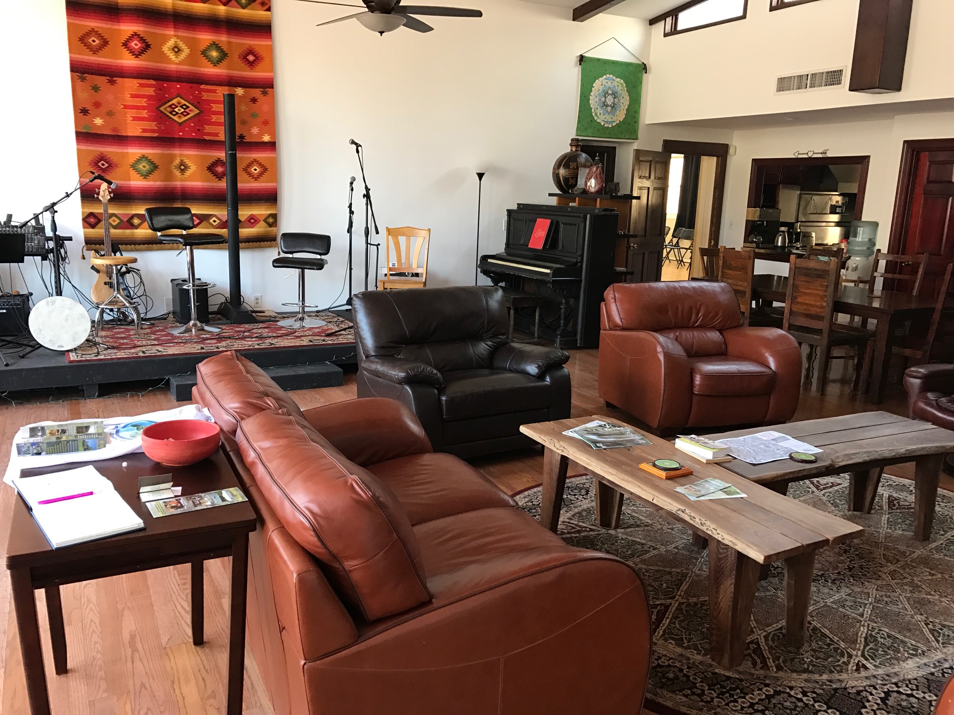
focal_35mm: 28
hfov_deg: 63.4
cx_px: 477
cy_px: 358
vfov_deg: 49.7
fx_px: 772
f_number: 1.8
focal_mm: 3.99
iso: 40
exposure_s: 1/17
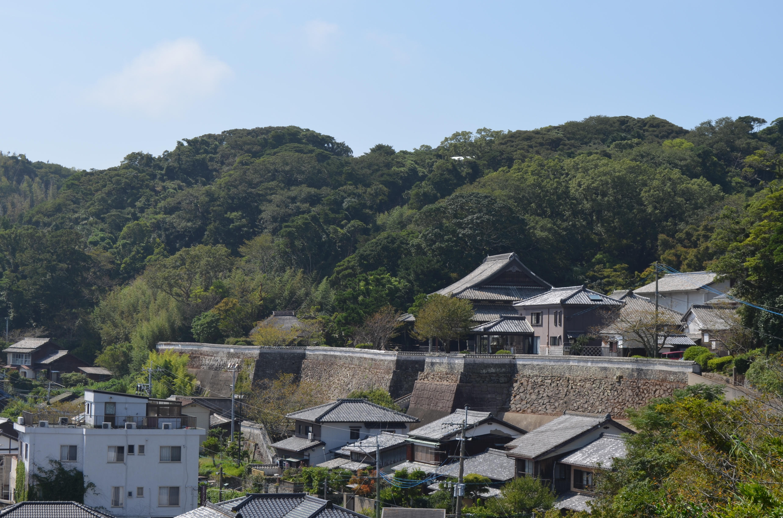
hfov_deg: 24.7
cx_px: 392
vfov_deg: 16.5
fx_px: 1791
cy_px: 259
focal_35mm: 82
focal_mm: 55
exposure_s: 1/250
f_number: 8
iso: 100
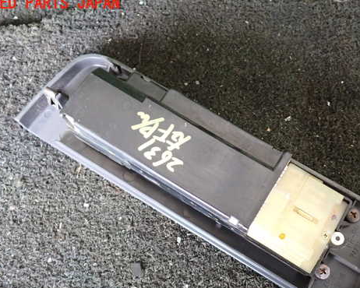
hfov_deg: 47.7
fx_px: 405
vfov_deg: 39.1
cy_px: 169
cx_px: 212
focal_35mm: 38
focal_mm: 5.4
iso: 400
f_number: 2.3
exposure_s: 1/30
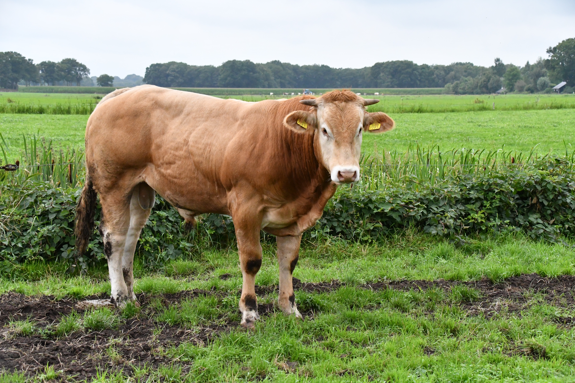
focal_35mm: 90
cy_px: 192
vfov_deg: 15.2
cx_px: 288
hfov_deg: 22.6
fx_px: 1437
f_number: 8
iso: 4000
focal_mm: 60
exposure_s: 1/5000
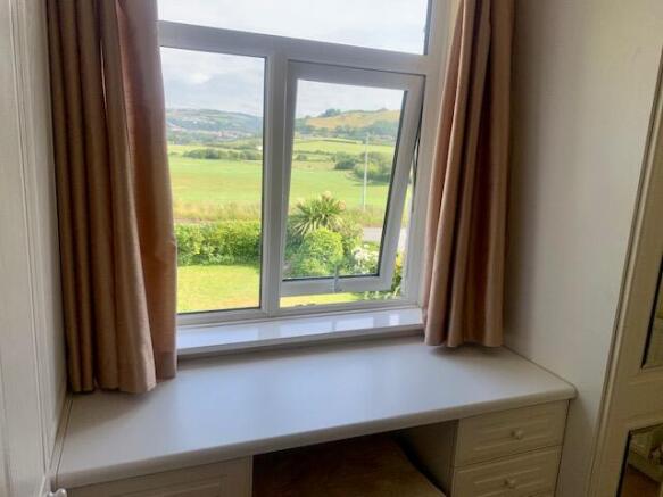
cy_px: 248
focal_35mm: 26
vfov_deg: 53.0
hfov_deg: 67.3
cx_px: 332
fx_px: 498
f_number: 1.8
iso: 25
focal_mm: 4.25
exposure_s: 1/429
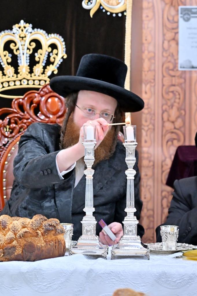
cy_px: 148
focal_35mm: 180
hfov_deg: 7.6
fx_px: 1478
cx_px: 98
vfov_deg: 11.4
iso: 800
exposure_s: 1/250
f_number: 4
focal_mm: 120
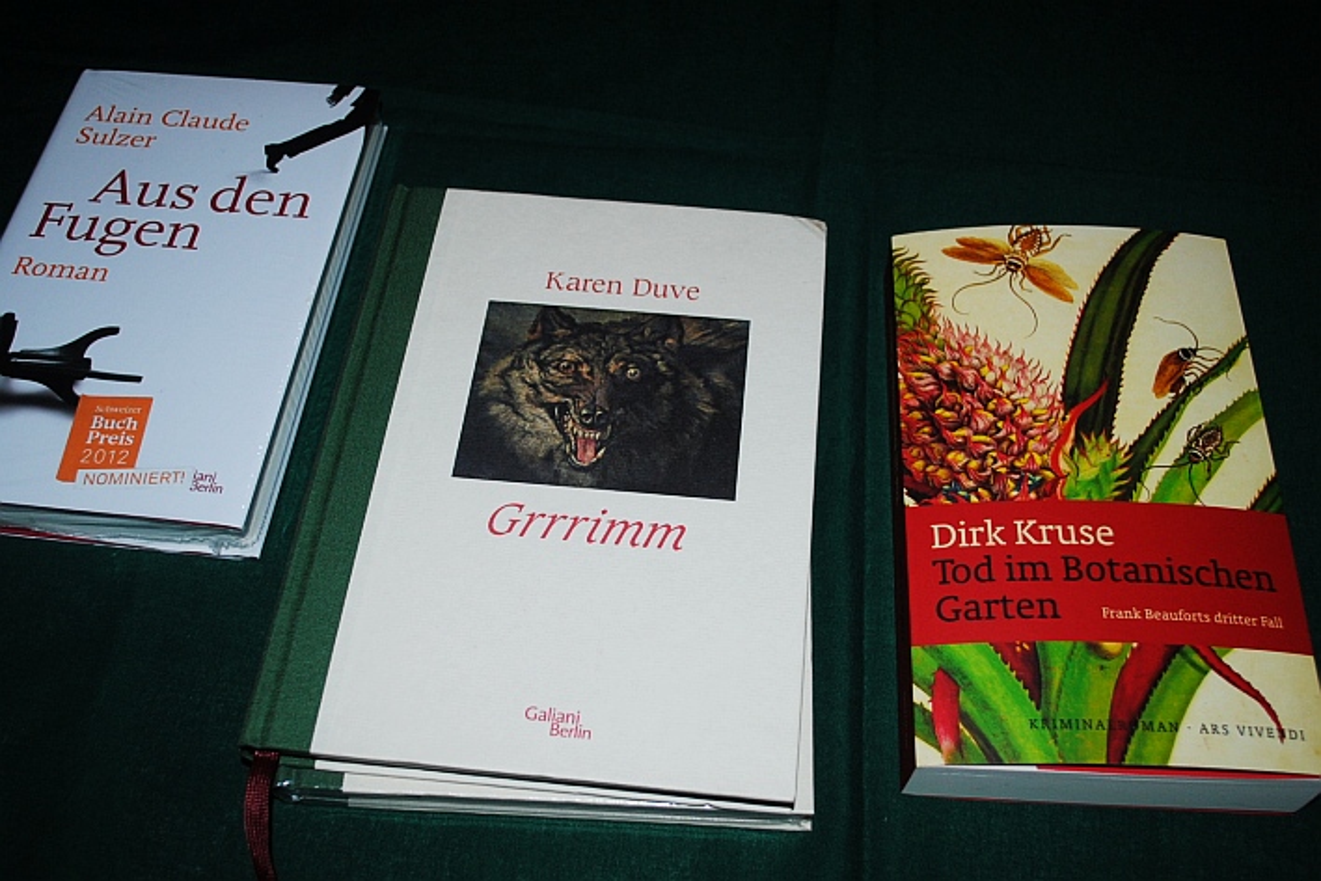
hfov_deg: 61.9
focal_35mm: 30
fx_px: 1101
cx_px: 660
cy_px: 440
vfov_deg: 43.6
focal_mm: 20
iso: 200
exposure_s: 1/60
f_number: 3.8
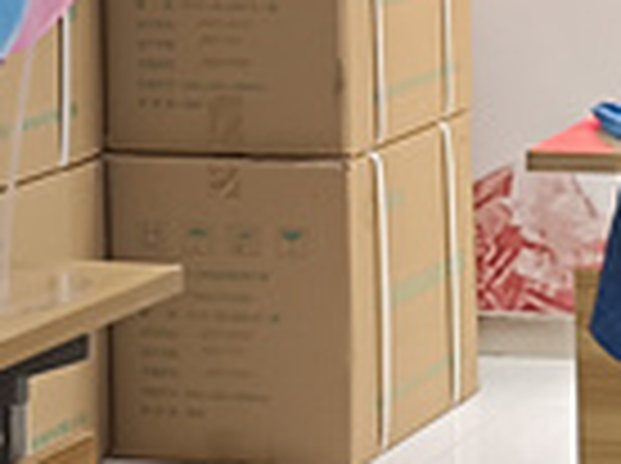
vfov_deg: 9.4
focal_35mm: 154
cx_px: 1040
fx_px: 2758
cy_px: -164
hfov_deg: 12.0
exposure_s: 1/50
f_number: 1.79
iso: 392
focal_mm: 4.75
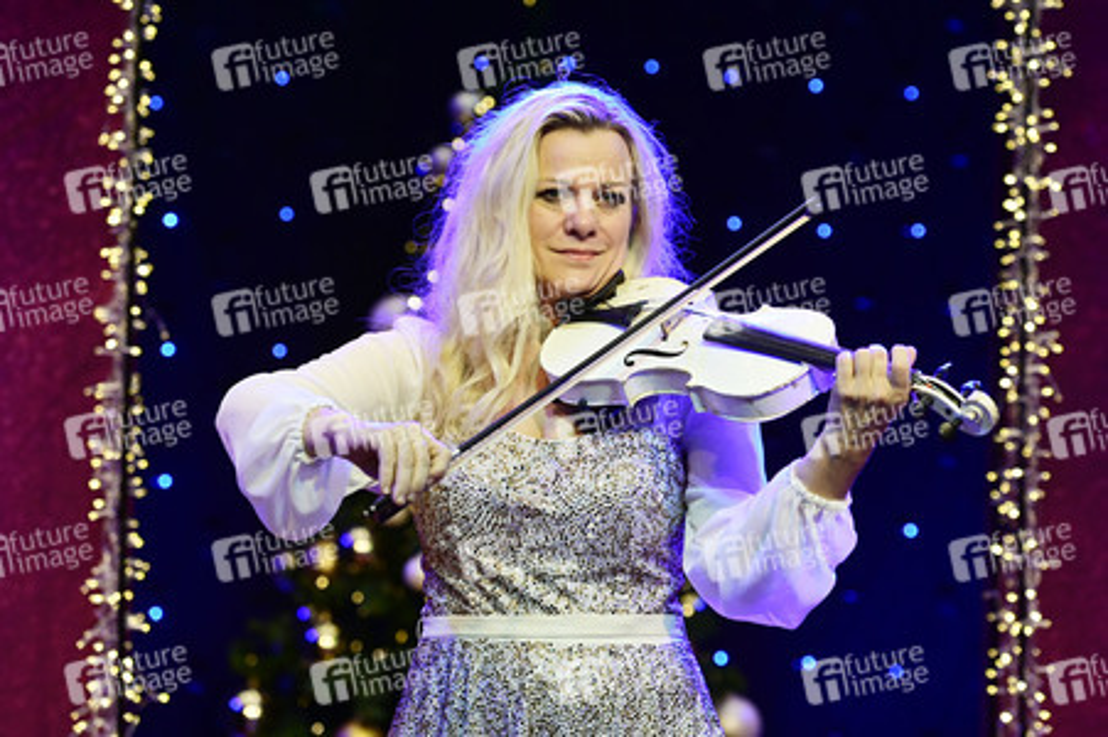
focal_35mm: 135
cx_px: 554
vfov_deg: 10.1
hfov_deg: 15.2
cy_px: 368
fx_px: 4152
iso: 400
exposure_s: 1/400
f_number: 3.5
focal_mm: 135
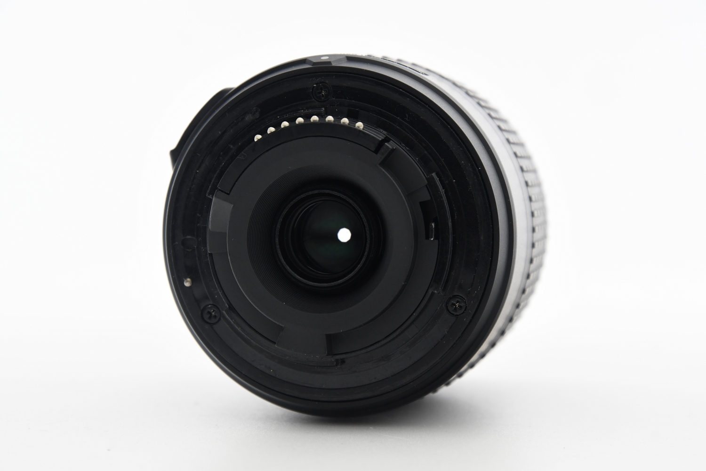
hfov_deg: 17.1
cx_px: 353
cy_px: 236
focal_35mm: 120
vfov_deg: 11.4
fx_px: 2353
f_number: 8
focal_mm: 80
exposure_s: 1/160
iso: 1000
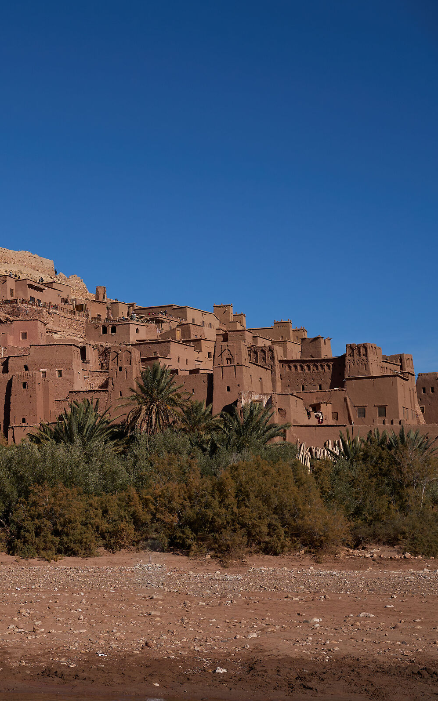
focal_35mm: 69
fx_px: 1318
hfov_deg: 18.0
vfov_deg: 29.8
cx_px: -81
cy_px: 351
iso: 200
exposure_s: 1/4000
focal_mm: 45
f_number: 5
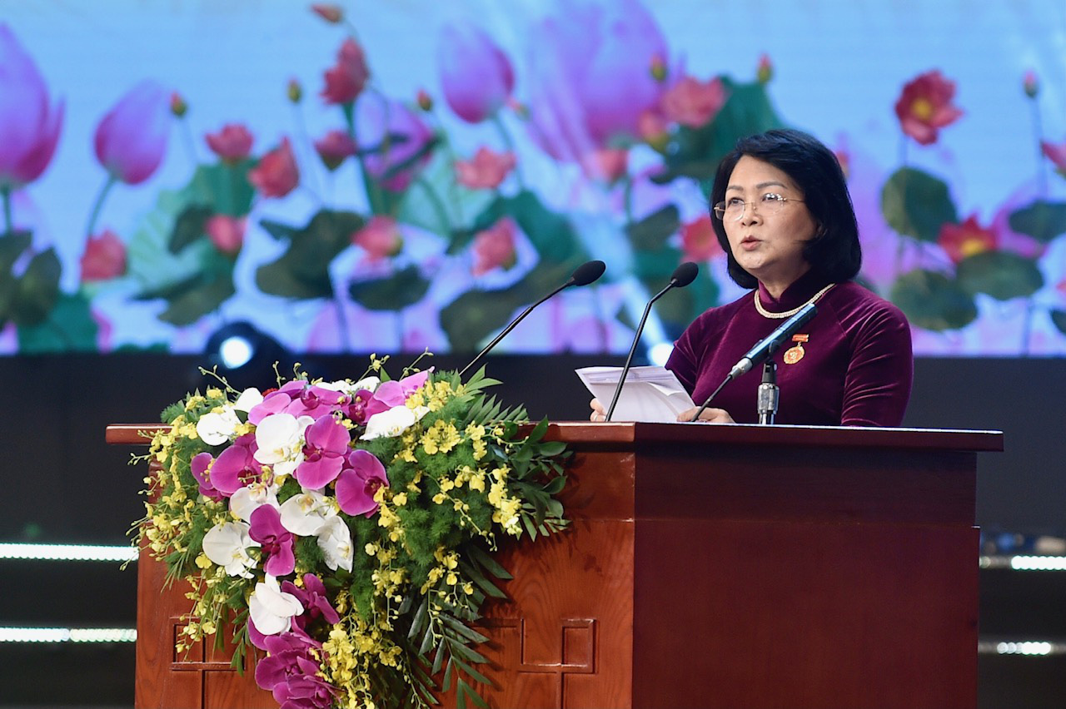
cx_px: 533
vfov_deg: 6.9
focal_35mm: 200
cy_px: 354
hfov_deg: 10.3
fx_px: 5919
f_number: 3.2
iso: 800
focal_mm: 200
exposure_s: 1/160
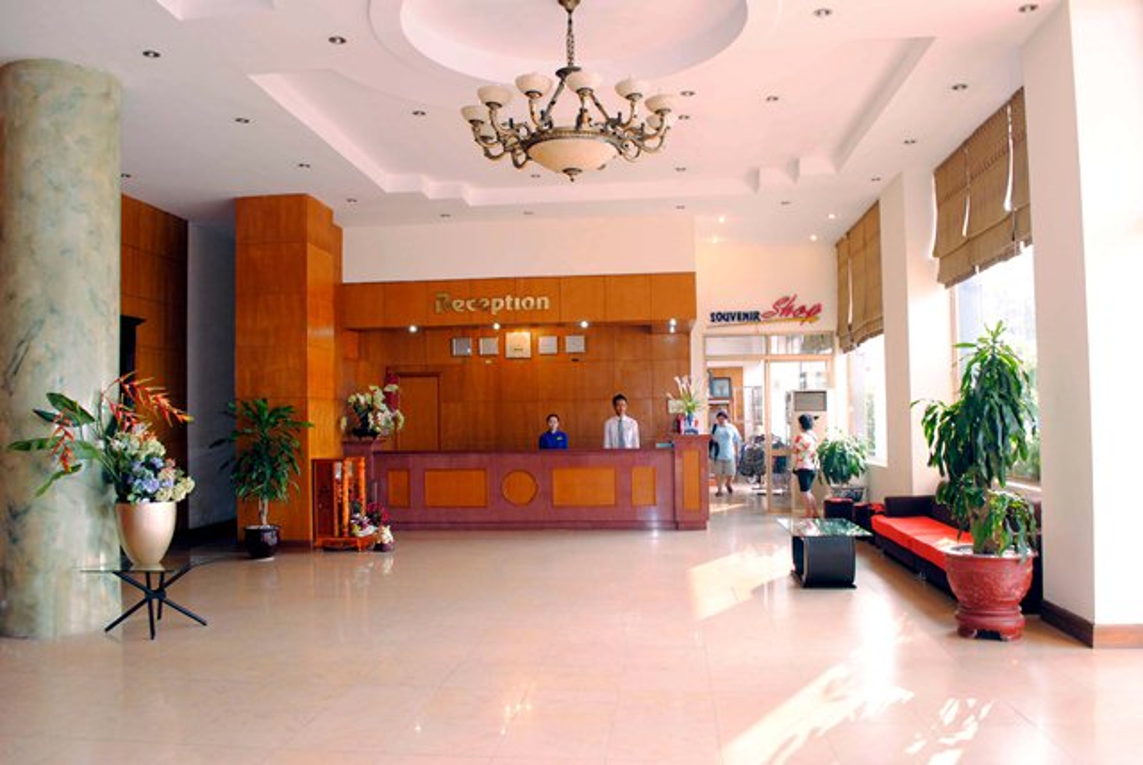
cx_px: 572
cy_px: 382
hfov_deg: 67.3
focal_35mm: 27
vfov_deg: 48.0
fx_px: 858
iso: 200
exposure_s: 1/15
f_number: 7.1
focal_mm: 18
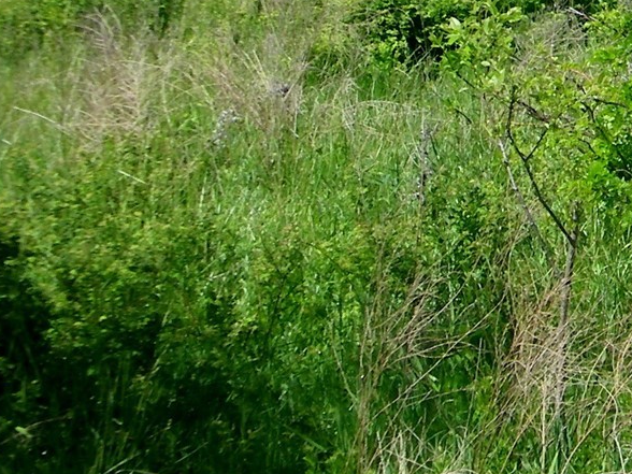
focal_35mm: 147
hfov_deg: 12.7
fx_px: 2684
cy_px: -273
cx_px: 949
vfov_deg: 9.7
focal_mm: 8.1
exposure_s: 1/200
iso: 80
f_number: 7.8
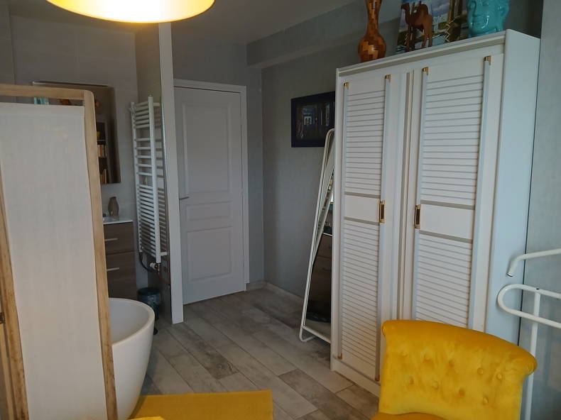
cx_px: 280
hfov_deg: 67.3
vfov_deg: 53.0
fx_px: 421
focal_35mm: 26
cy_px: 210
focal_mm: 3.98
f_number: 1.8
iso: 250
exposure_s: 1/33.3
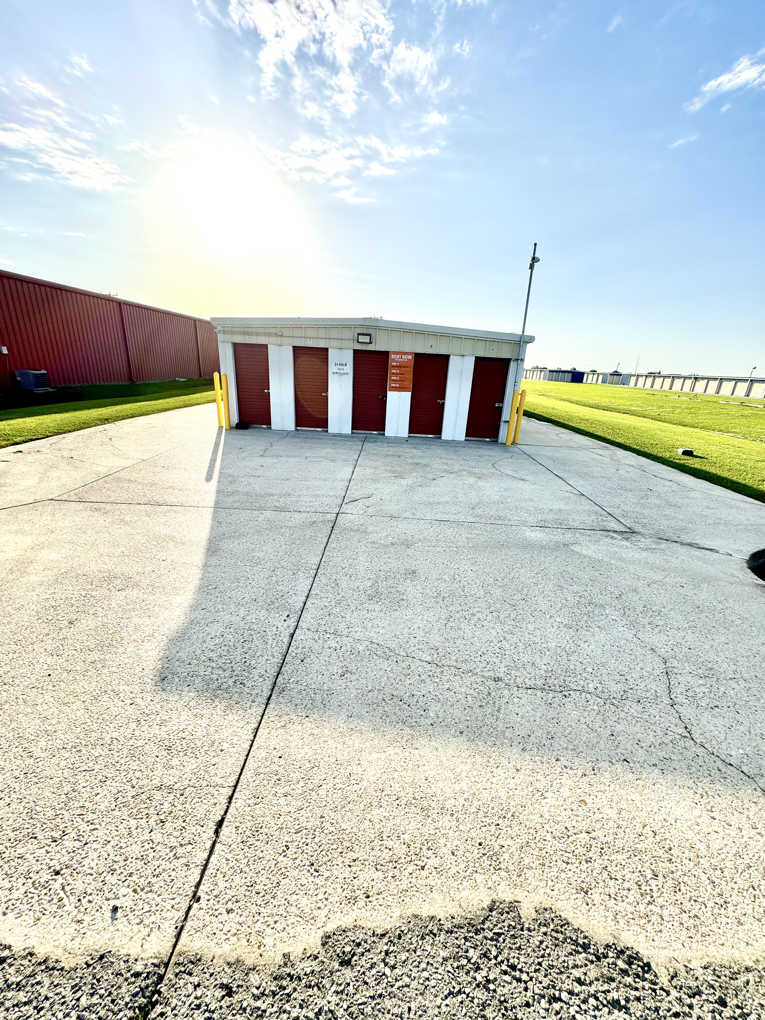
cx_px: 382
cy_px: 510
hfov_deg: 85.7
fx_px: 413
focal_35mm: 14
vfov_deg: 102.1
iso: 50
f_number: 2.2
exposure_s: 1/1143
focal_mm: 2.22
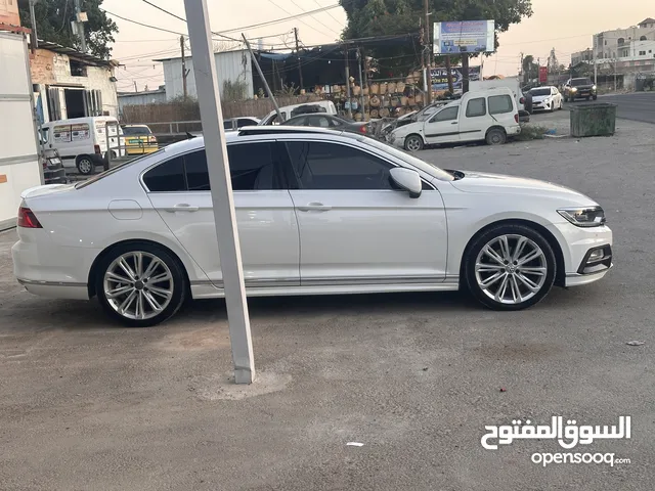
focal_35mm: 48
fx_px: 908
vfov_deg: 30.3
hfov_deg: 39.7
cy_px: 246
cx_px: 328
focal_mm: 6.86
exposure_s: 1/328
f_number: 1.78
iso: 64
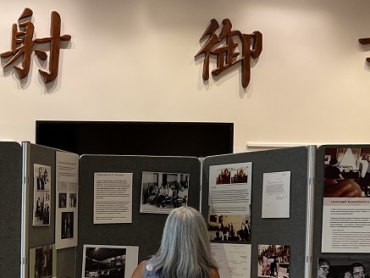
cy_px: 265
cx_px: -43
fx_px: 770
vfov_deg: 19.9
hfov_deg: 25.0
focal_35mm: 72
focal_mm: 5.7
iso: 80
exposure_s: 1/60
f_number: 1.5
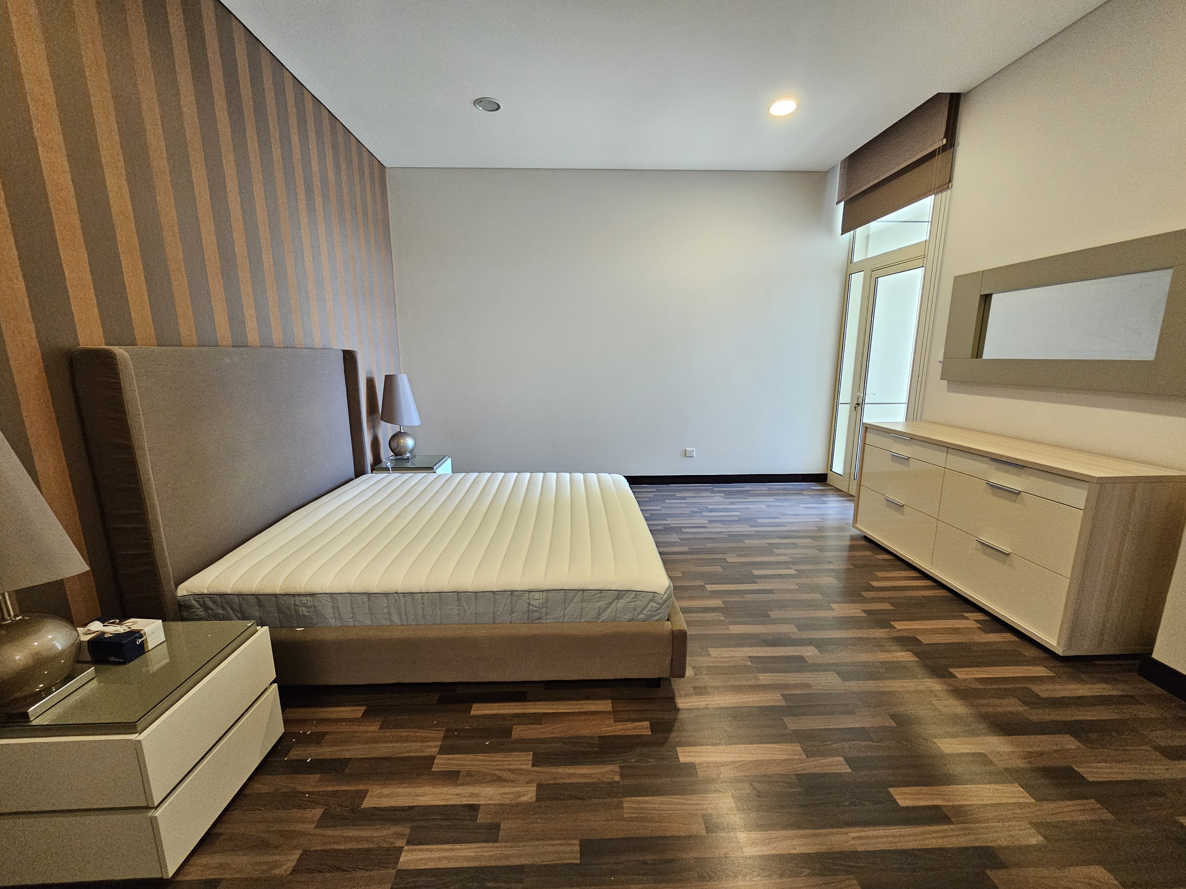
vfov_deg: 89.9
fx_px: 445
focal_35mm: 13
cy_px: 444
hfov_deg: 106.2
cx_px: 593
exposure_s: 1/33.3
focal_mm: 2.2
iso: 640
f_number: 2.2
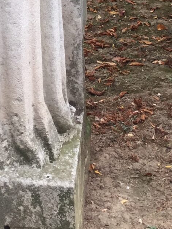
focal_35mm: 119
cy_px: -181
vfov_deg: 14.6
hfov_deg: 12.1
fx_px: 788
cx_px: -42
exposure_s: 1/100
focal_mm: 4.15
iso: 40
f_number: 2.2
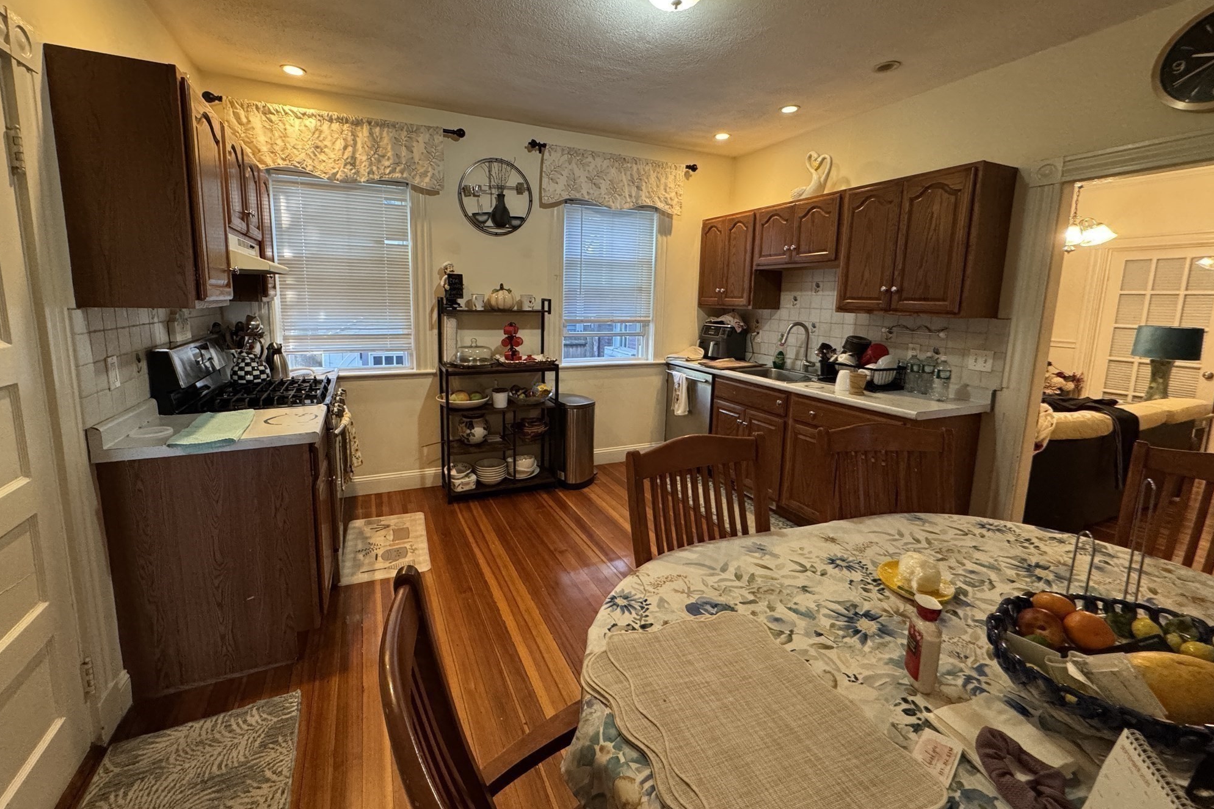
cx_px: 590
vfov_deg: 77.2
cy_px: 369
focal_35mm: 15
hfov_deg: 100.4
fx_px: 506
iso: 640
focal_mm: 2.22
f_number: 2.2
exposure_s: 1/60
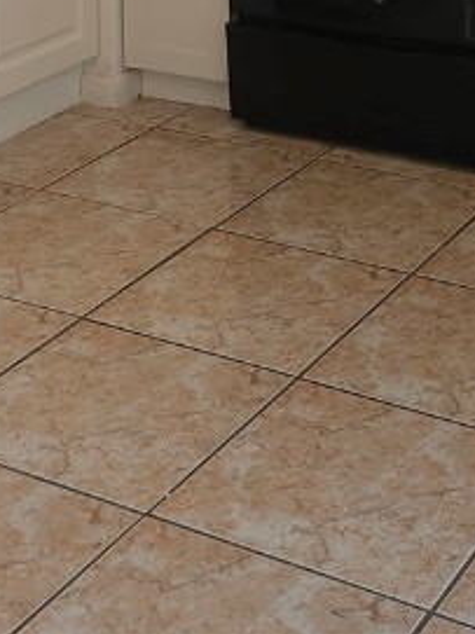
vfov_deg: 20.0
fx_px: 1593
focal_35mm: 87
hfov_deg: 16.9
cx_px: 288
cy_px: -262
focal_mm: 6.3
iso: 50
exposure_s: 1/60
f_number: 1.7
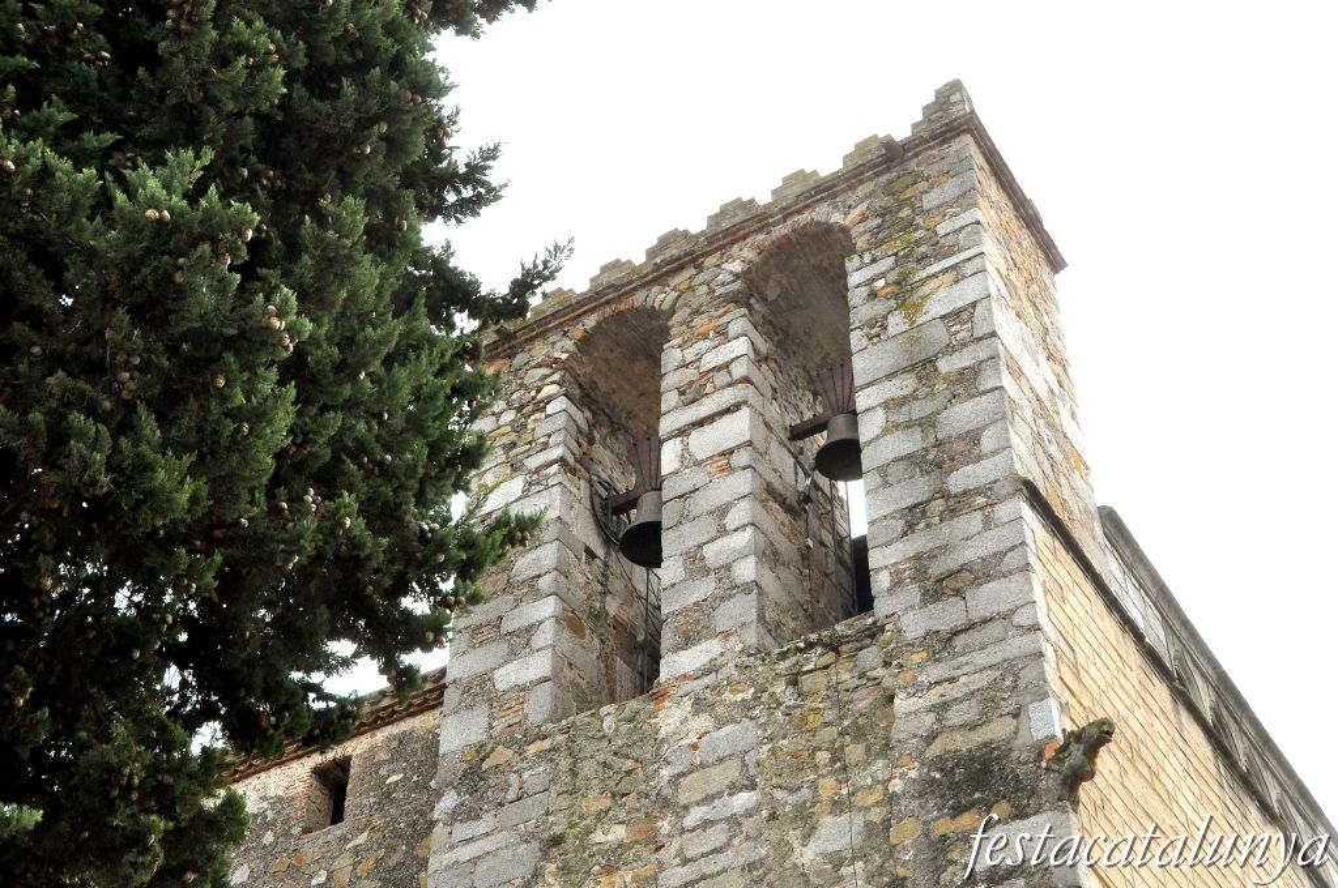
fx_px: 1949
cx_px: 669
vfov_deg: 25.7
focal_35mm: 52
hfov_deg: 37.9
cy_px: 444
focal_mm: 35
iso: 1600
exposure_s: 1/400
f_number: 10
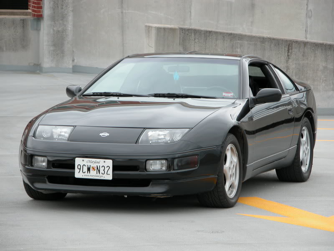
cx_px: 167
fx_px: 1698
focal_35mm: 176
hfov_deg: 11.2
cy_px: 126
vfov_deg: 8.4
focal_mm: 44.7
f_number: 4
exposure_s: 1/143
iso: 100
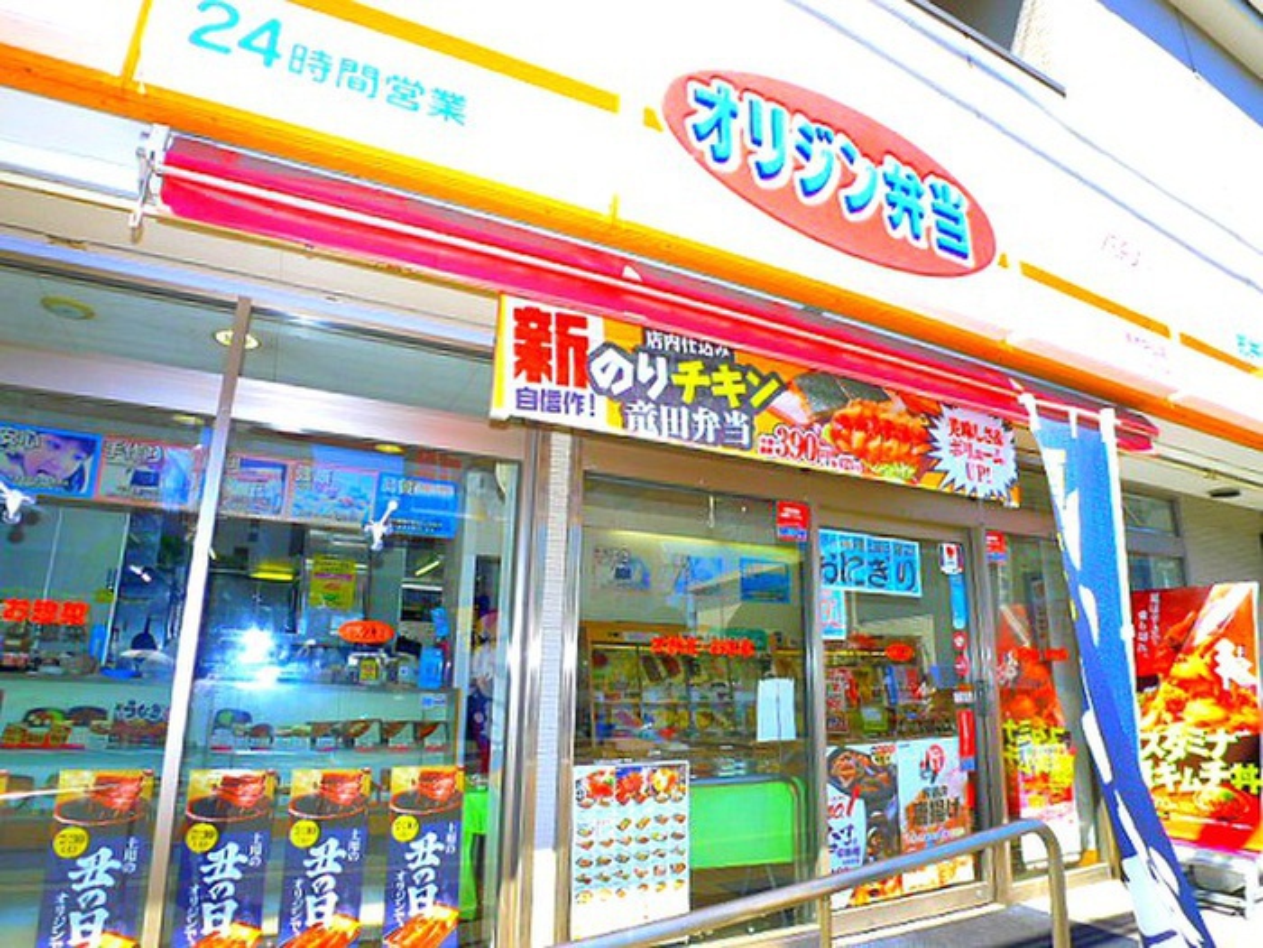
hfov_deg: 71.6
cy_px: 474
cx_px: 632
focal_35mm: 24
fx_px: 876
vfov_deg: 56.8
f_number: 3.2
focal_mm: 5.1
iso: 400
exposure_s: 1/400
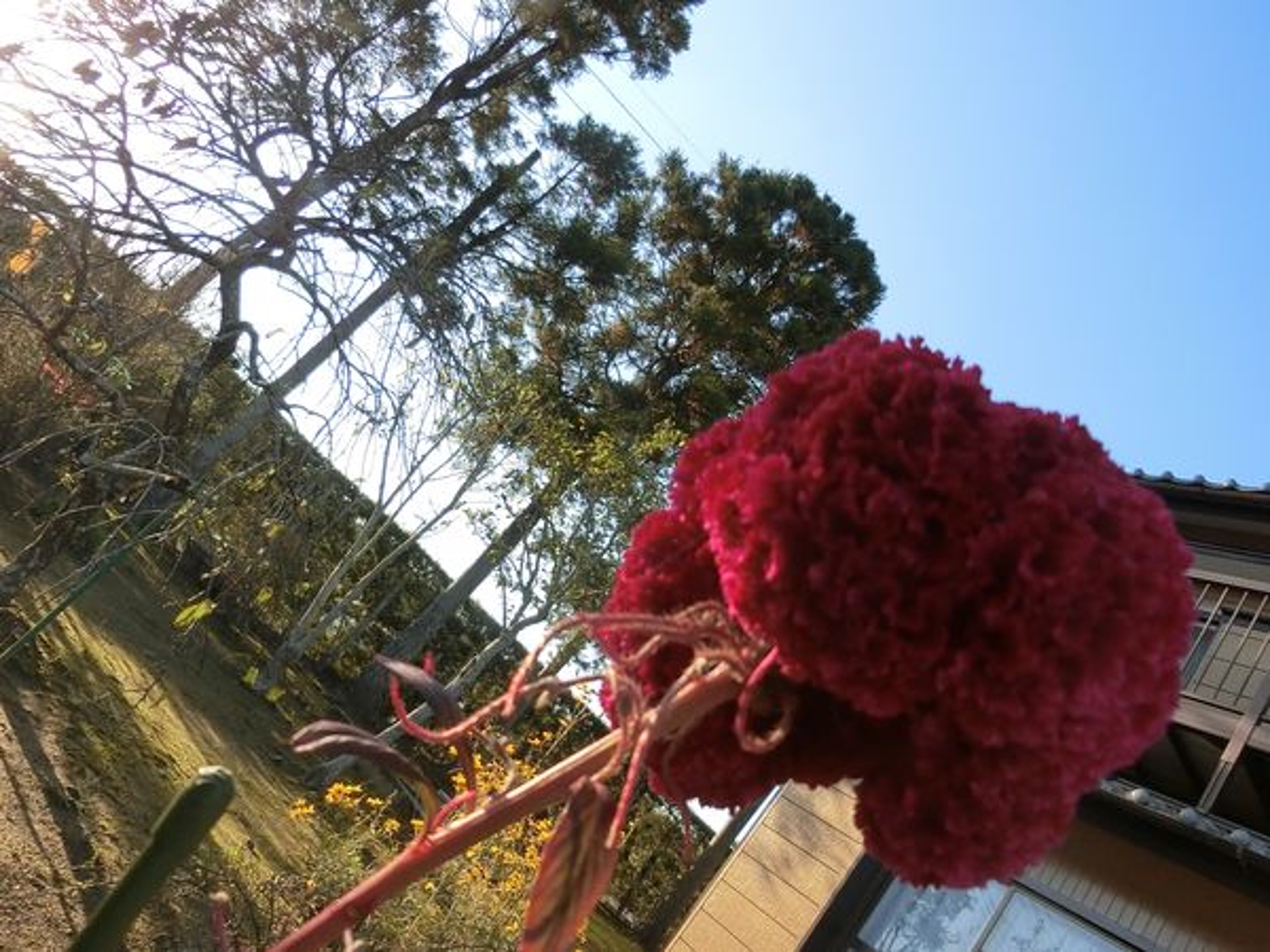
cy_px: 476
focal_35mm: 25
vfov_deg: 54.9
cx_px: 635
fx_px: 917
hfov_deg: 69.4
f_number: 3.5
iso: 200
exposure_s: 1/1000
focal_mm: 4.5
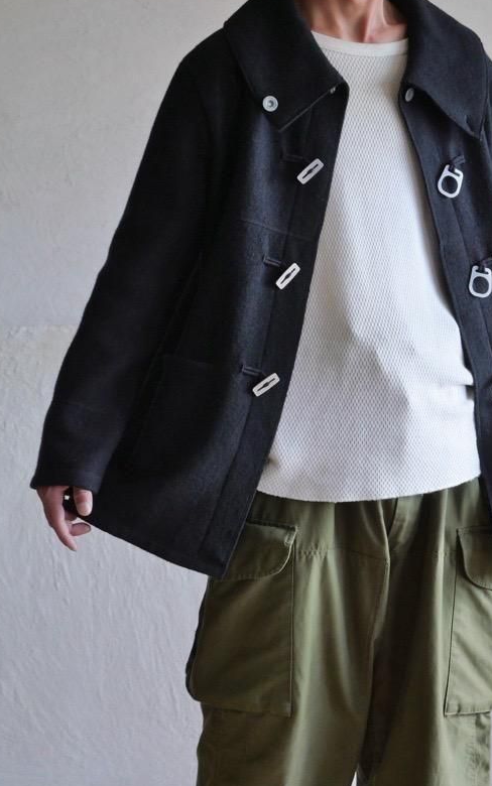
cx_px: 311
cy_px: 367
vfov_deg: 20.4
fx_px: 2187
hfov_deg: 12.8
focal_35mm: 102
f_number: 3.9
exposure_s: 1/100
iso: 1250
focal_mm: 44
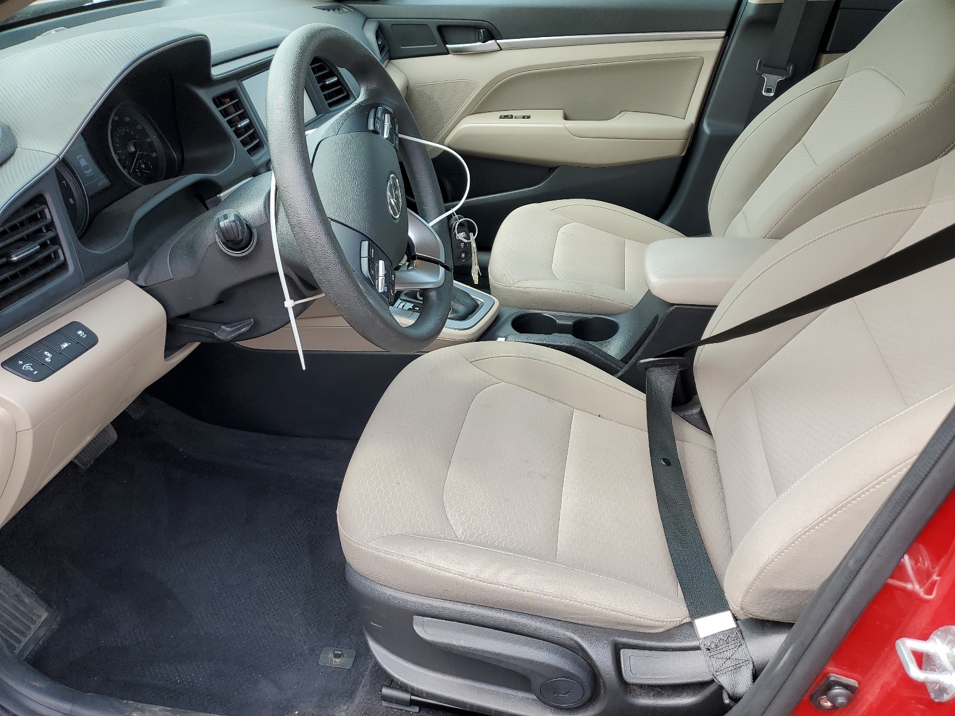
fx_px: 717
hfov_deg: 67.3
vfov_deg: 53.1
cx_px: 478
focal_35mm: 26
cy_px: 358
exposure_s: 1/417
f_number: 1.5
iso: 50
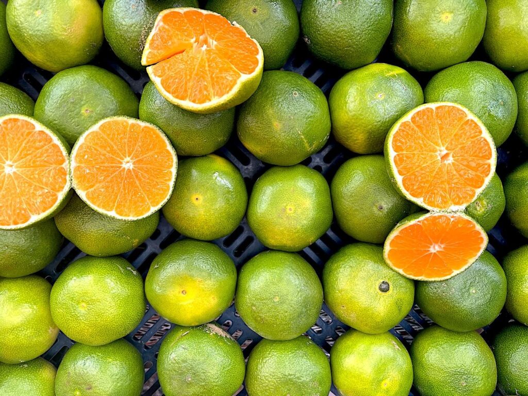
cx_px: 264
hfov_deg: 67.3
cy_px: 198
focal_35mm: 26
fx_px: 397
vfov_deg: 53.1
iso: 40
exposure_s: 1/166
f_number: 1.6
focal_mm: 5.1
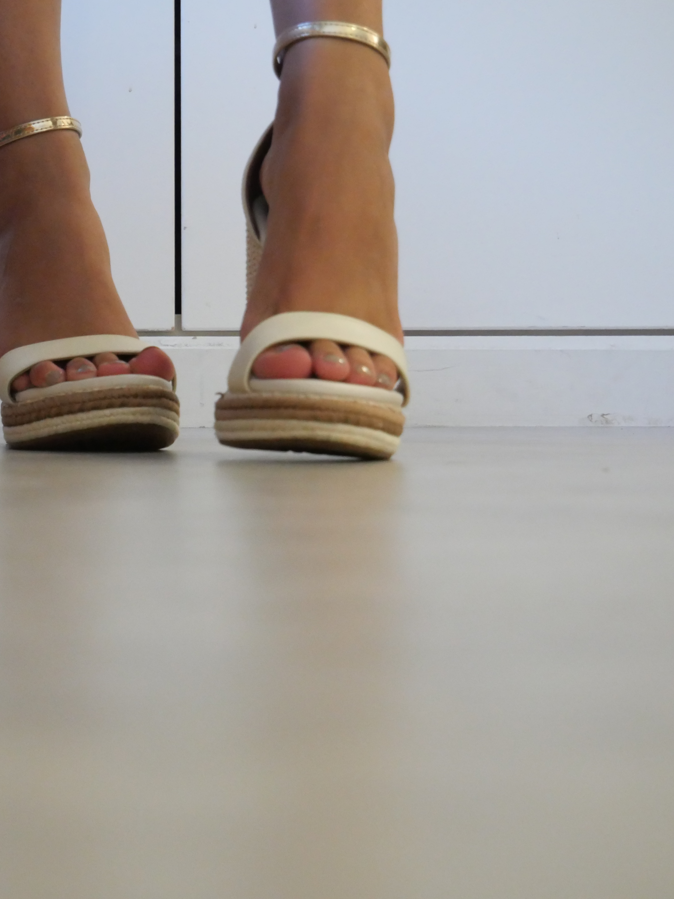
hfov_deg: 18.2
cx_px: 232
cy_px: 451
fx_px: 2103
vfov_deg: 24.1
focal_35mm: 81
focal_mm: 30
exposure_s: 1/13
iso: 3200
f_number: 4.9
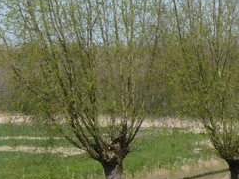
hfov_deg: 7.6
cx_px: 179
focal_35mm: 261
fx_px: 1801
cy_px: 39
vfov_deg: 5.7
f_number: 8
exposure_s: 1/500
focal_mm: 17.3
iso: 200
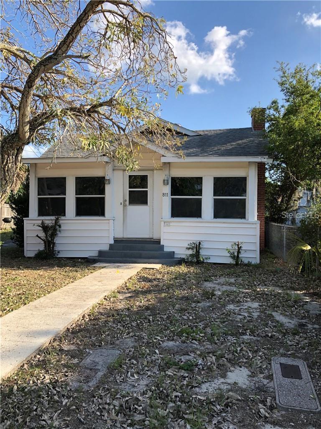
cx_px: 160
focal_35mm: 28
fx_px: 346
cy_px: 214
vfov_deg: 63.4
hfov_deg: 49.7
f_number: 1.8
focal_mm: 4
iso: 20
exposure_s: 1/917
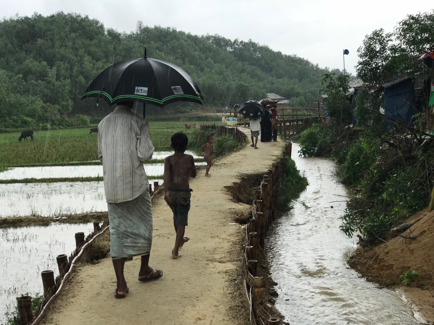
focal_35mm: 57
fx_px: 715
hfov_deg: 33.8
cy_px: 162
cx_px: 217
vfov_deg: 25.7
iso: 20
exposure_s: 1/188
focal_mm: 6.6
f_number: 2.8
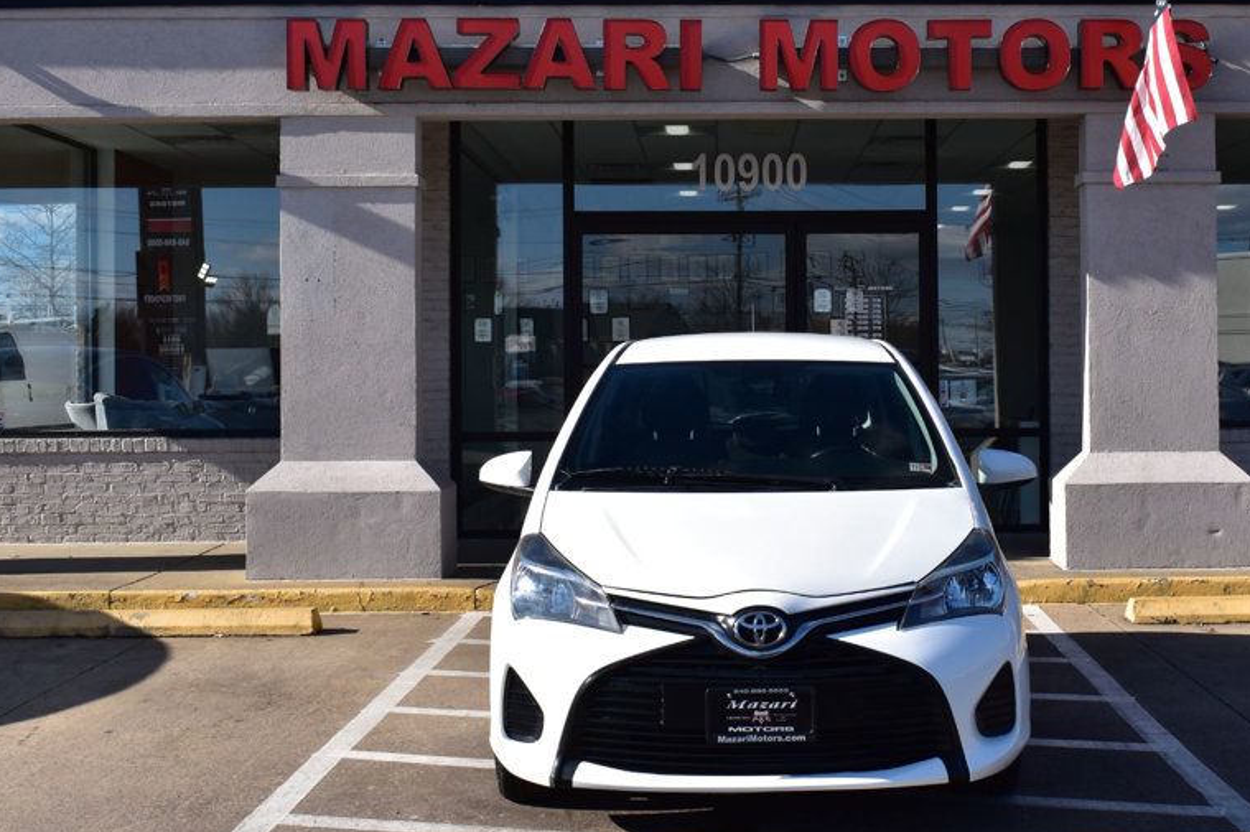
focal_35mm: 55
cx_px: 810
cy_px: 358
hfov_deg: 36.2
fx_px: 1897
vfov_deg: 24.7
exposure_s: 1/500
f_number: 11
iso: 320
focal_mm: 27
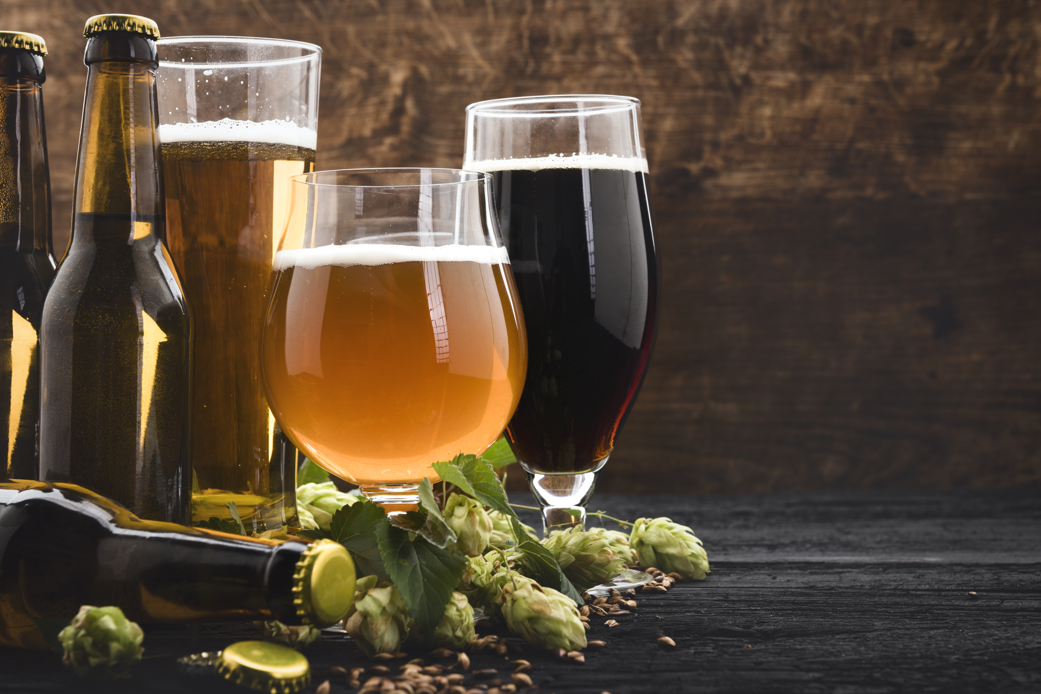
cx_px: 520
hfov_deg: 28.8
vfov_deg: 19.5
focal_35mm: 70
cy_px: 347
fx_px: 2024
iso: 80
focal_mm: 70
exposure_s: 1/125
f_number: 11
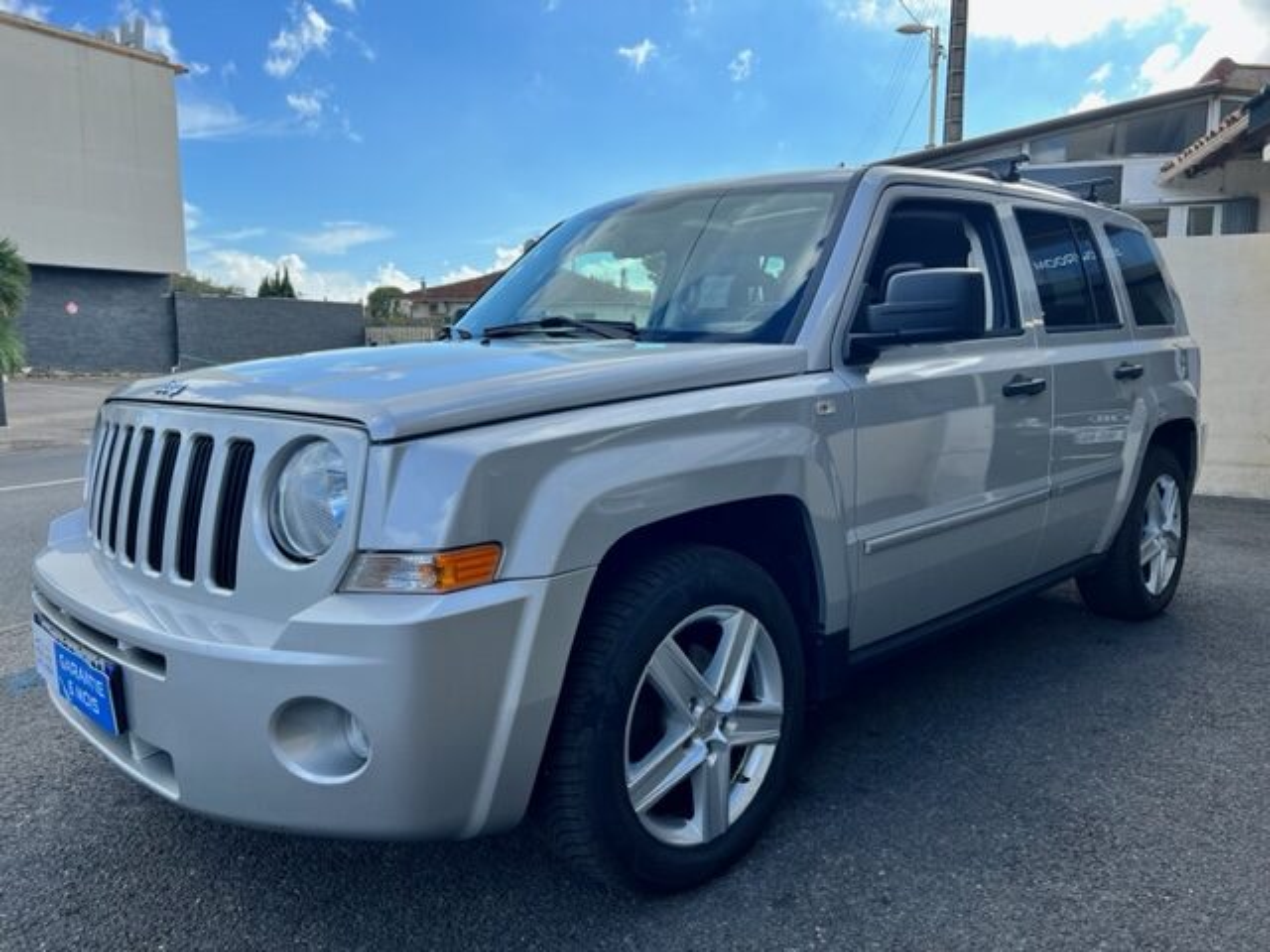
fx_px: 954
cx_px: 635
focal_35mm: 26
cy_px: 476
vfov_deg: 53.1
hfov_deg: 67.3
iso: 50
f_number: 1.5
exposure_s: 1/1779
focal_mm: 5.7
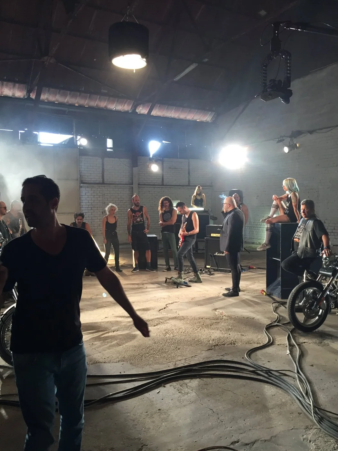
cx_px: 169
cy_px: 226
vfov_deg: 61.7
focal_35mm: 29
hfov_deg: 48.2
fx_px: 378
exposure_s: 1/33
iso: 50
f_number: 2.2
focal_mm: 4.15
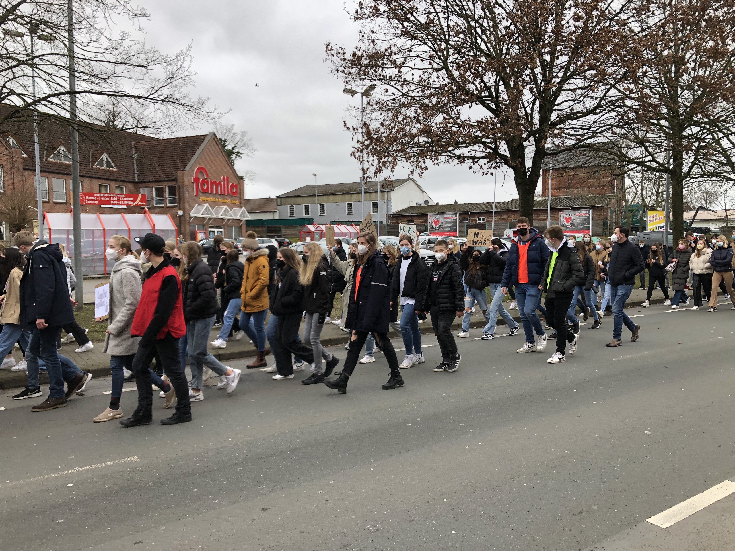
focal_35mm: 28
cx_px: 368
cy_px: 276
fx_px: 595
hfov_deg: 63.4
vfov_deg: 49.7
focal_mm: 3.99
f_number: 1.8
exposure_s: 1/259
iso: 20
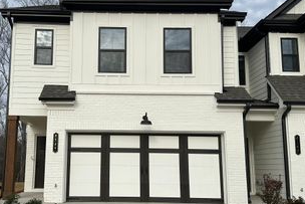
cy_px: 109
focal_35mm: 41
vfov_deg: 32.7
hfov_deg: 47.0
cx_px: 117
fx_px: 348
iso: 80
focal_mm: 6.86
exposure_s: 1/6211
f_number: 1.78
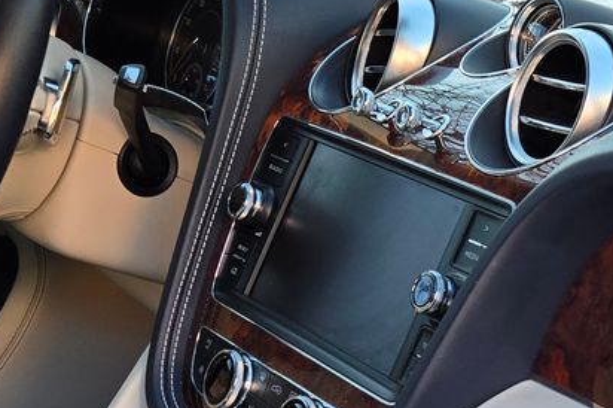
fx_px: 1582
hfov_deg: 21.1
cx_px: 622
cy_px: 451
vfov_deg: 14.3
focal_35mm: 93
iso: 80
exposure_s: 1/180
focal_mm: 5.4
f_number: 1.8
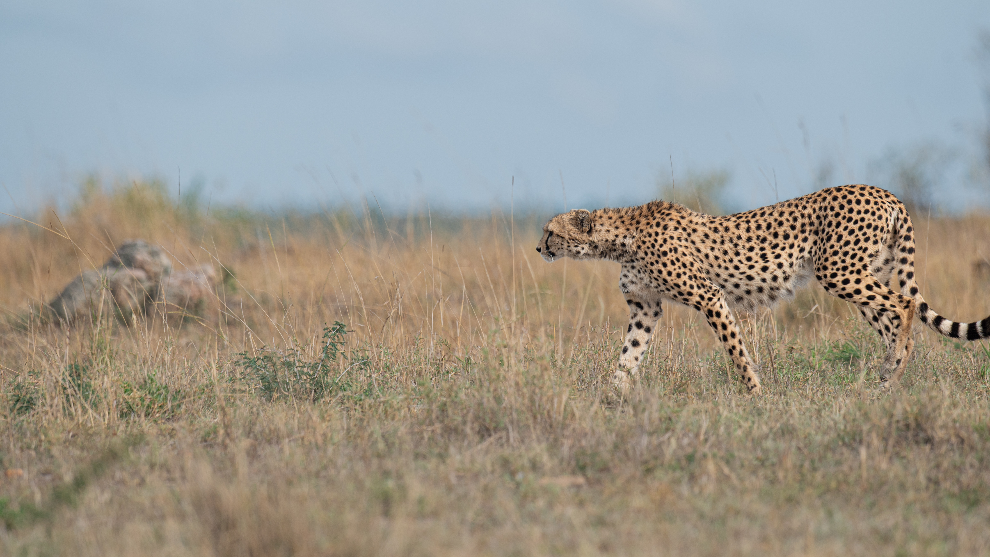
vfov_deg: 2.1
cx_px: 503
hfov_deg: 3.8
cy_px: 240
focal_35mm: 566
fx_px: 14858
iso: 180
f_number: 7.1
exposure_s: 1/1250
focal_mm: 500
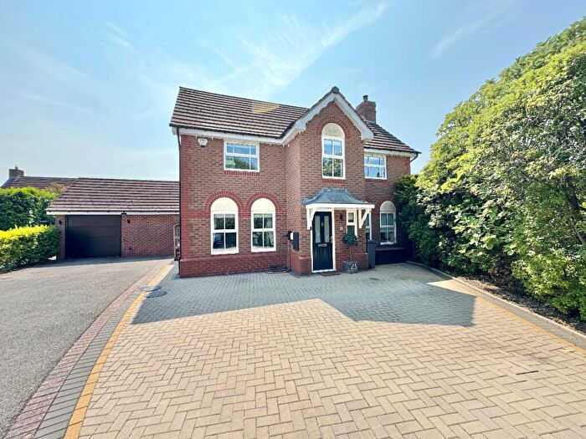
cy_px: 220
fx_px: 237
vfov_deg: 85.7
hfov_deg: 102.1
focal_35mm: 14
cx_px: 293
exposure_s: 1/657
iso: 50
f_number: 2.2
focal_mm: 2.22
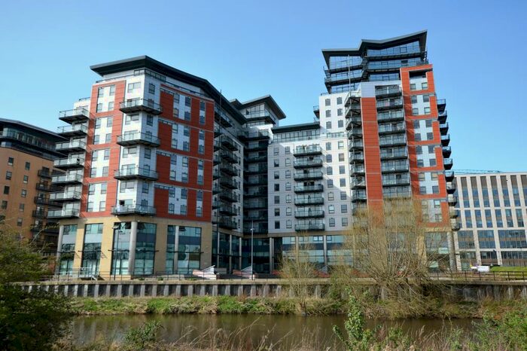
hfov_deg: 67.4
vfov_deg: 47.9
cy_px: 176
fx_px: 395
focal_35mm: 27
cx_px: 264
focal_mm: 18
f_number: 8
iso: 100
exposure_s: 1/250
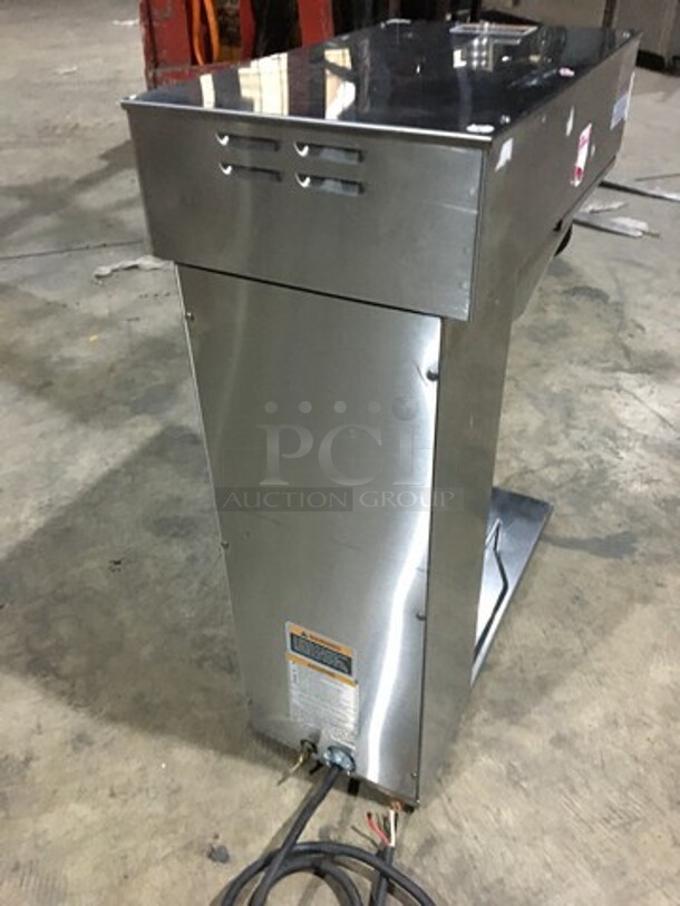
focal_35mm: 29
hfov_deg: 48.2
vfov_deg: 61.7
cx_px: 340
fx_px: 759
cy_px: 453
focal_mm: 4.15
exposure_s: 1/15
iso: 250
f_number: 2.2
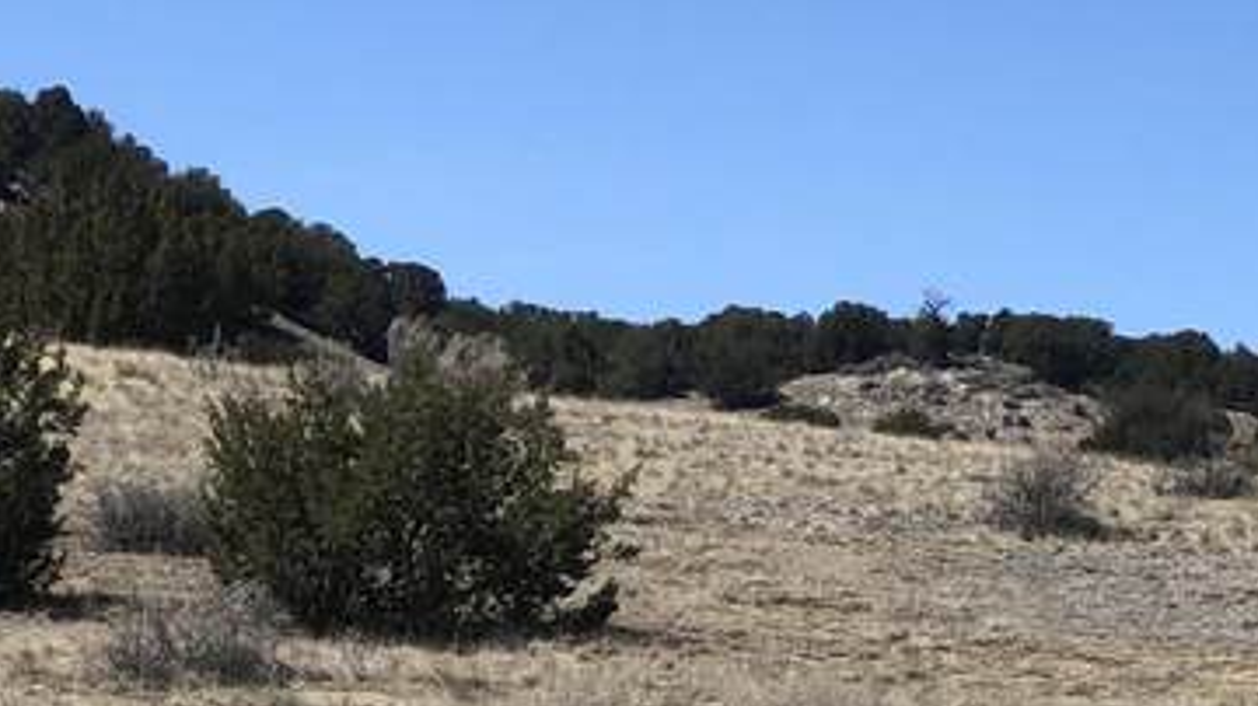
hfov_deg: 9.4
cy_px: 608
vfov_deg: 5.5
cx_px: 2065
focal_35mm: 221
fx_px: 7368
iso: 20
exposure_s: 1/906
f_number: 2.8
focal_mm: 6.6
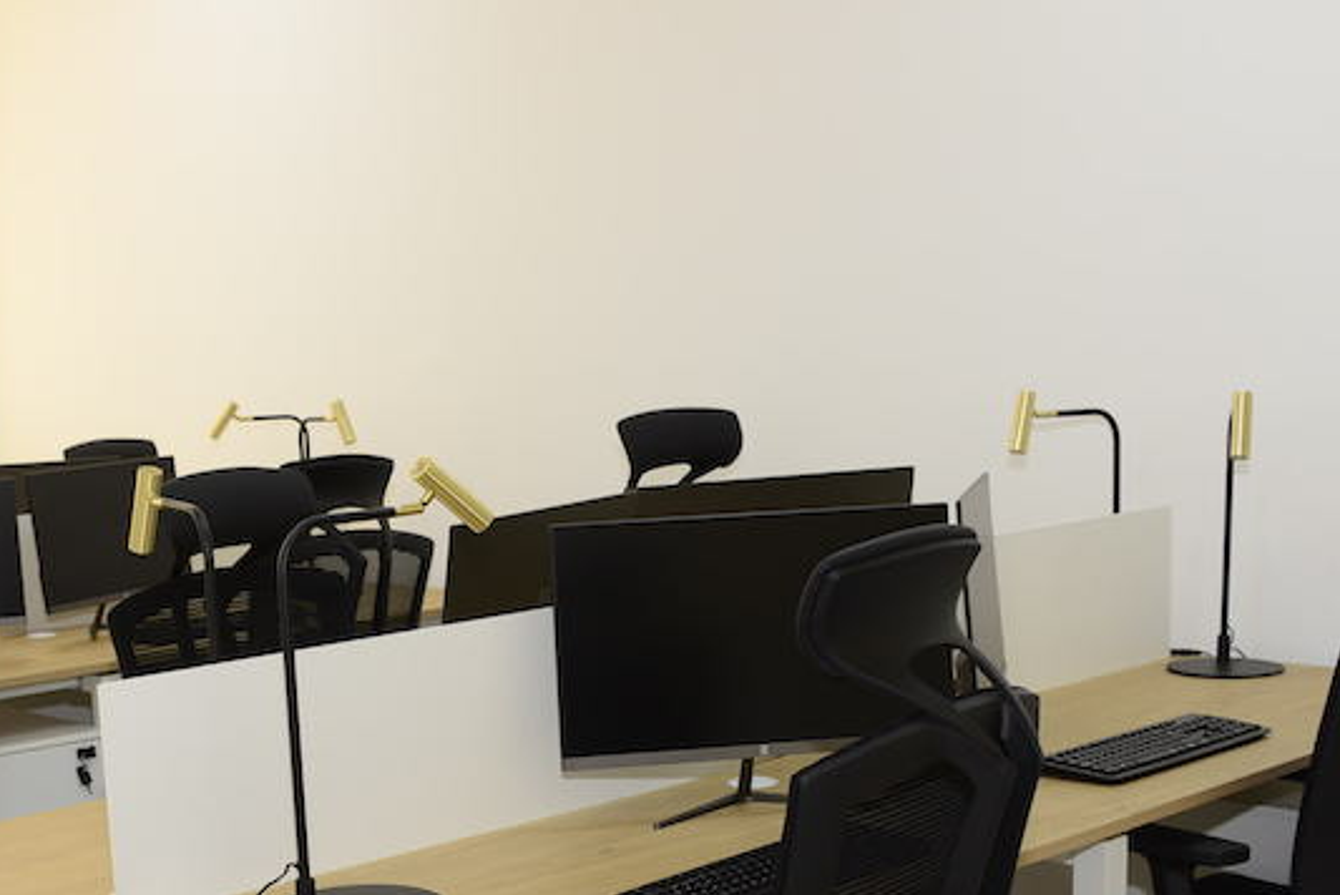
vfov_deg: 22.2
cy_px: 791
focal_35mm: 60
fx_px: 2234
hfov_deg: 32.8
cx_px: 347
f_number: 5.6
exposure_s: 1/60
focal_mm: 32
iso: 800
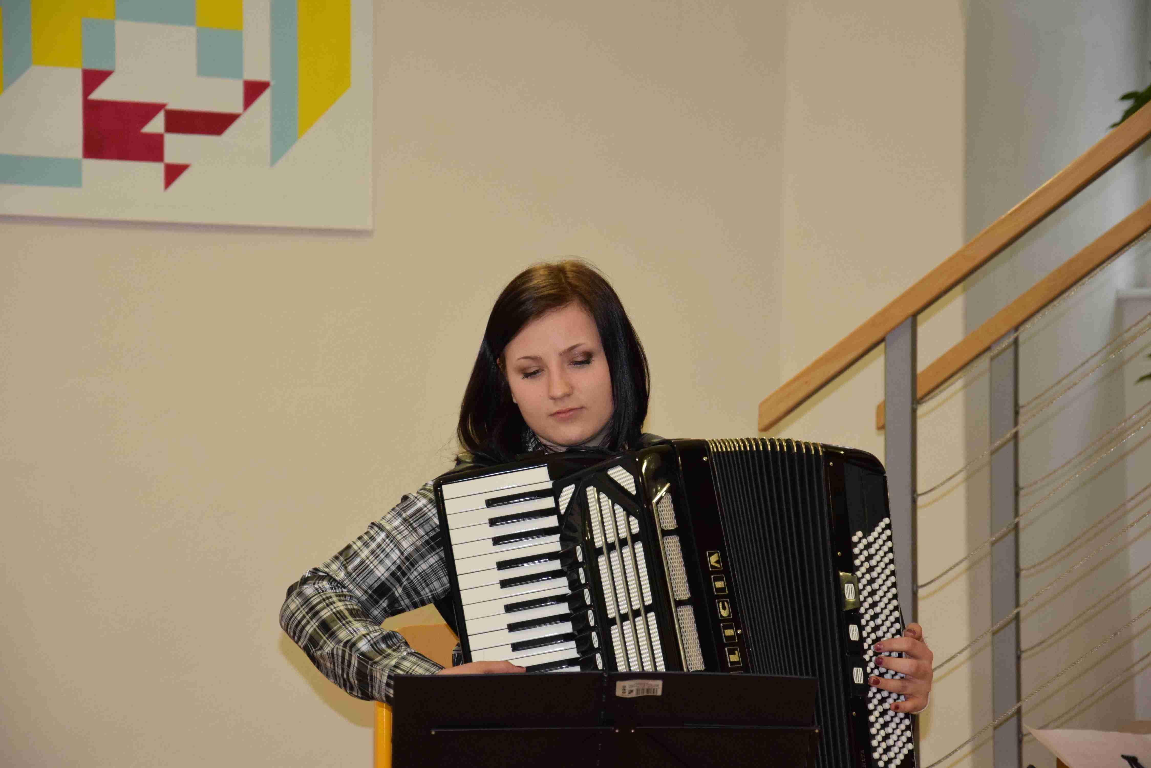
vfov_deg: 11.4
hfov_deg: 17.1
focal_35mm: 120
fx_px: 3837
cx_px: 576
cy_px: 384
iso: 1600
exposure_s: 1/100
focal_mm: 80
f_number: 5.3
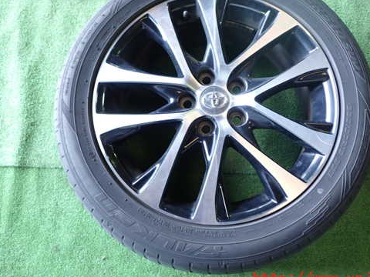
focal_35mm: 40
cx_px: 196
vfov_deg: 35.9
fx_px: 428
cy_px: 116
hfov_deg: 46.8
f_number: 2.4
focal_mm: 5.79
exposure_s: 1/30
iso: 200
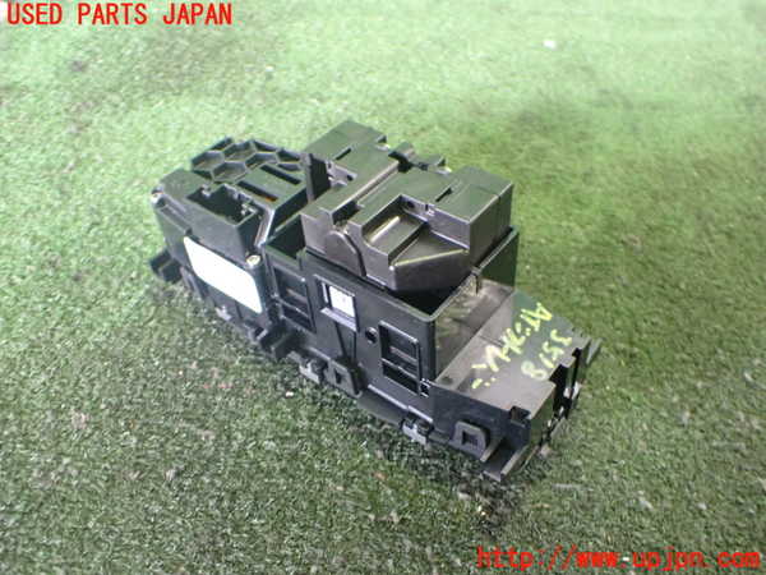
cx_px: 383
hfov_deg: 60.0
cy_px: 288
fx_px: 664
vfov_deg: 46.8
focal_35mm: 30
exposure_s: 1/30
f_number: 2.3
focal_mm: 5.4
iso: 1000
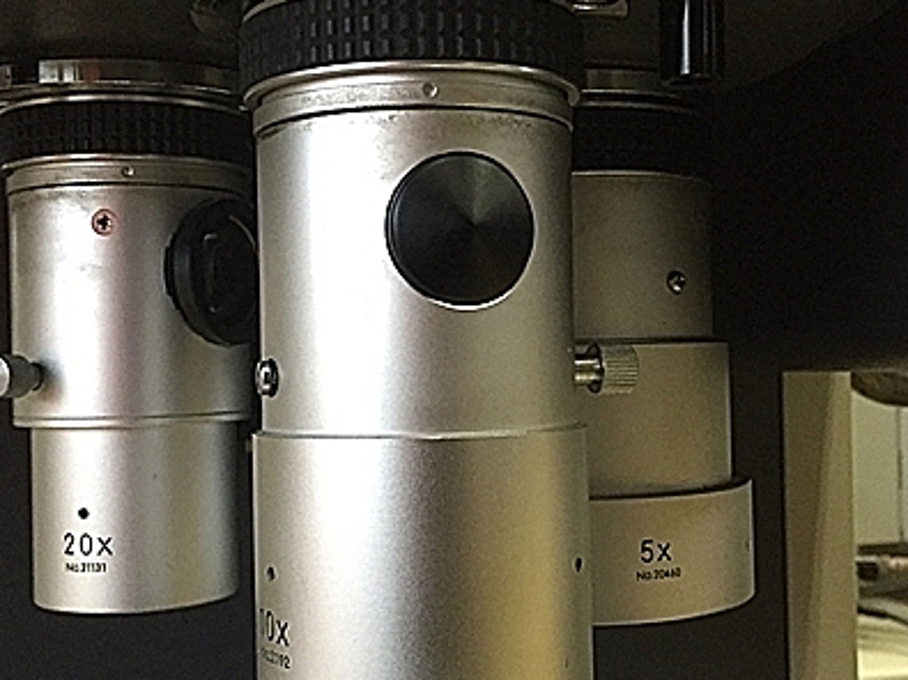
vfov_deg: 30.9
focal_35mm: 47
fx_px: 1232
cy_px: 356
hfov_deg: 40.4
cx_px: 439
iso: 250
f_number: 2.2
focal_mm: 4.15
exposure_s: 1/30
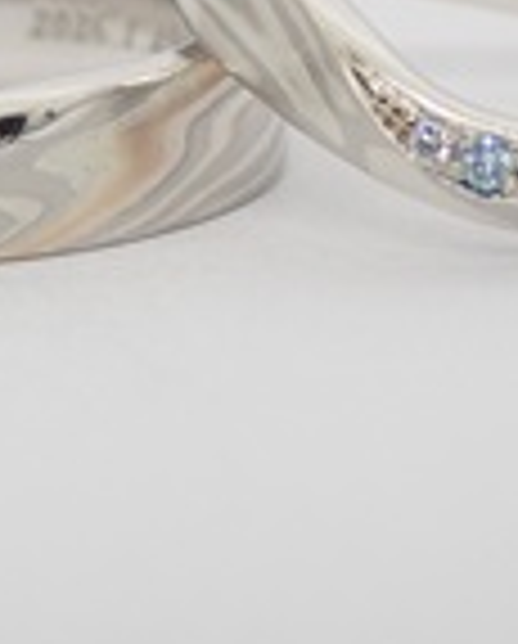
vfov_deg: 8.1
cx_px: 189
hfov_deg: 6.6
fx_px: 4508
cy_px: 29
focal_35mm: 236
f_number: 4.1
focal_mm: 13.65
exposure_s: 1/125
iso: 200
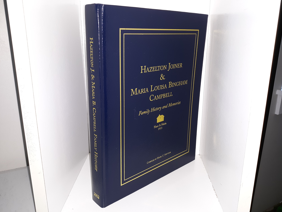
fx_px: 236
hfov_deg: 61.7
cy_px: 103
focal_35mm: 29
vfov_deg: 48.2
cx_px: 143
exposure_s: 1/40
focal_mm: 3.7
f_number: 1.7
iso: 50
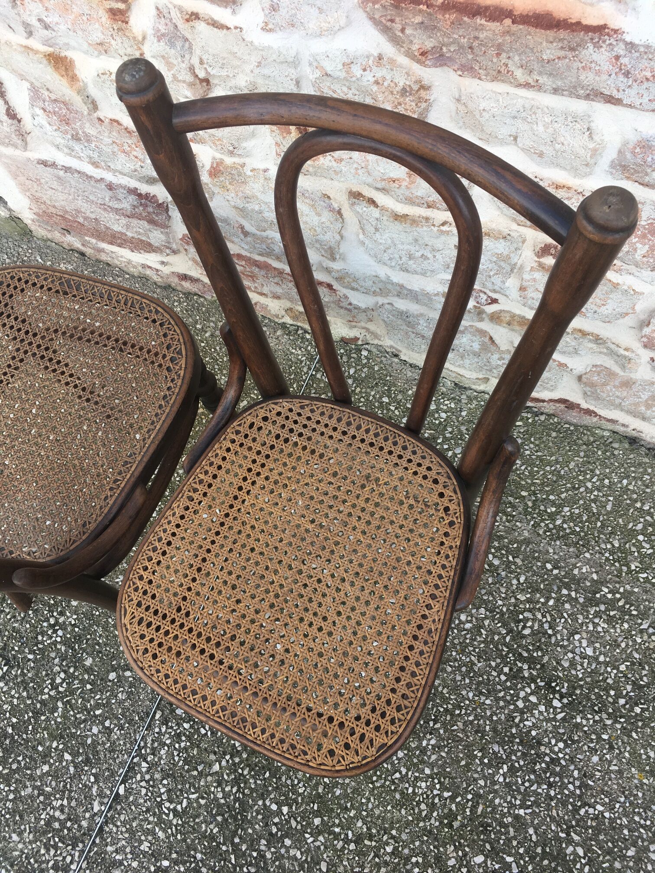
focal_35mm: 29
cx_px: 328
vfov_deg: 61.7
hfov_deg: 48.2
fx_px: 732
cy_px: 436
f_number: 2.2
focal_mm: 4.15
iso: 25
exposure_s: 1/110
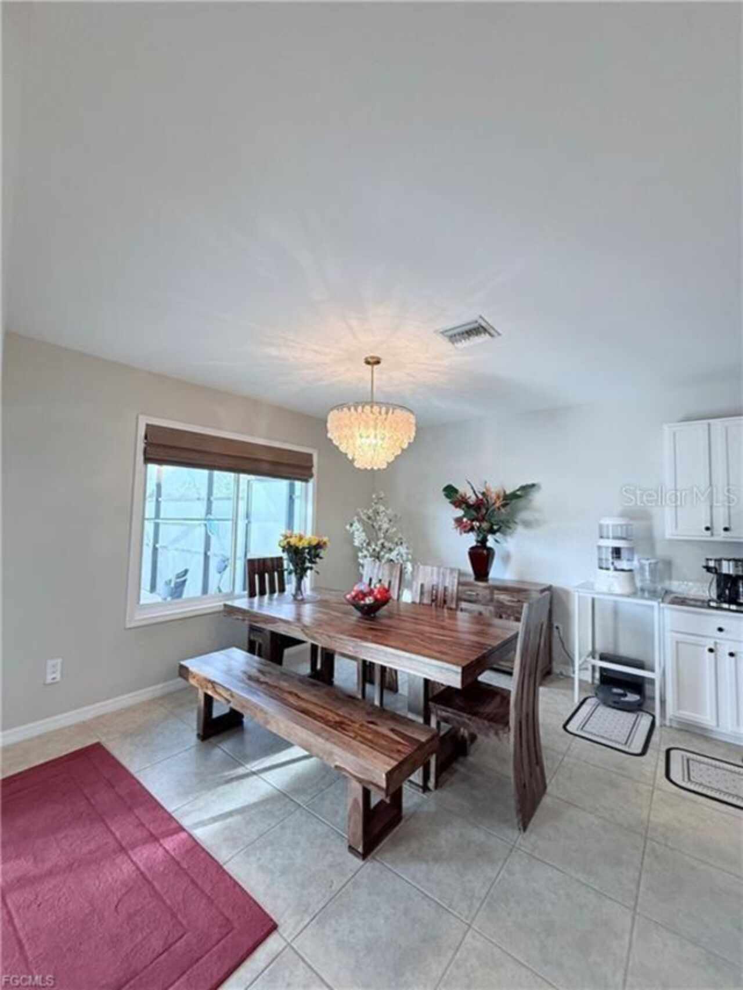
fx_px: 401
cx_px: 372
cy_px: 495
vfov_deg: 102.1
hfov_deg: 85.7
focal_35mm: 14
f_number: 2.2
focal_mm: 2.22
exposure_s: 1/120
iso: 250
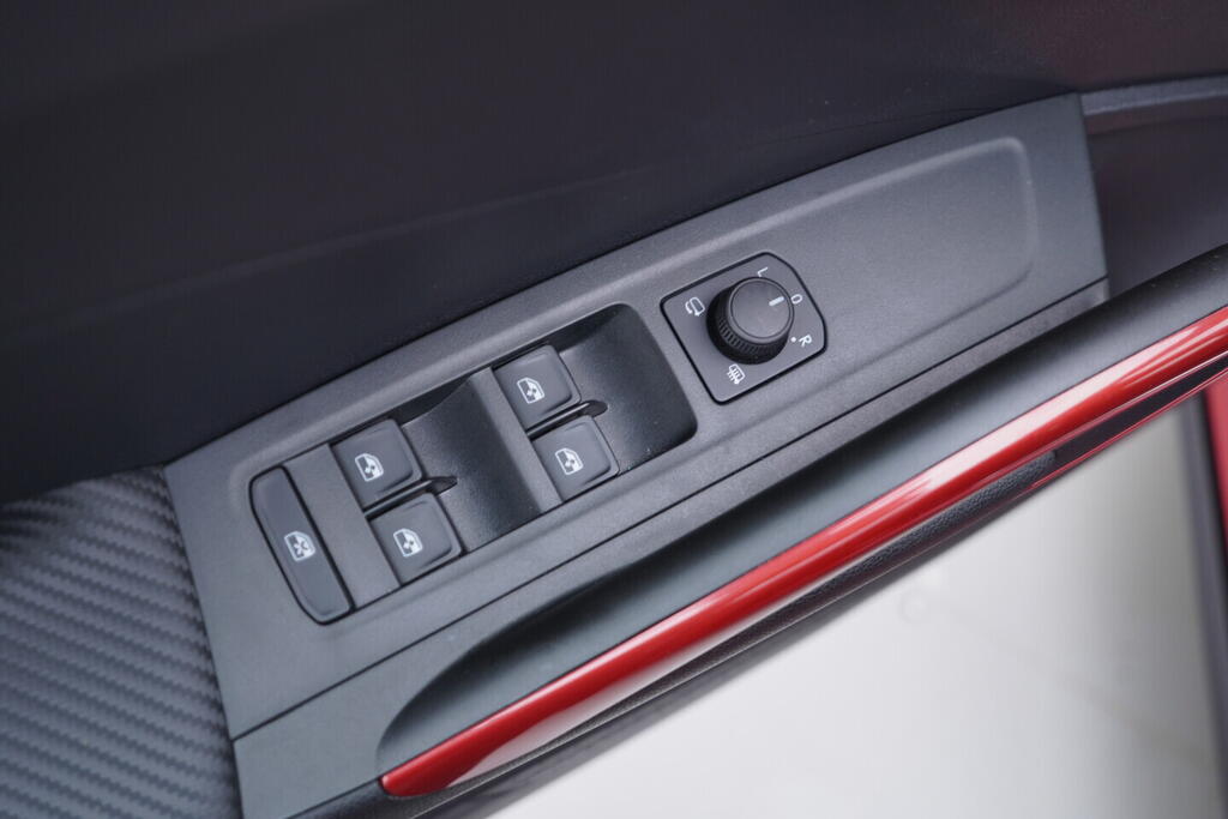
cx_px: 614
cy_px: 410
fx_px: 1228
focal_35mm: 36
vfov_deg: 36.9
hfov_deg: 53.1
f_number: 2.8
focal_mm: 24
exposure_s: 1/40
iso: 200
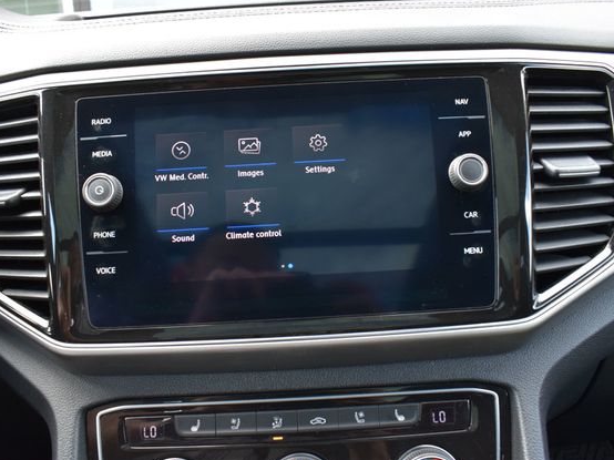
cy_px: 233
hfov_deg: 60.0
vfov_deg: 46.8
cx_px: 295
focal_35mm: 30
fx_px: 532
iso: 400
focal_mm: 18
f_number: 7.1
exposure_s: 1/40
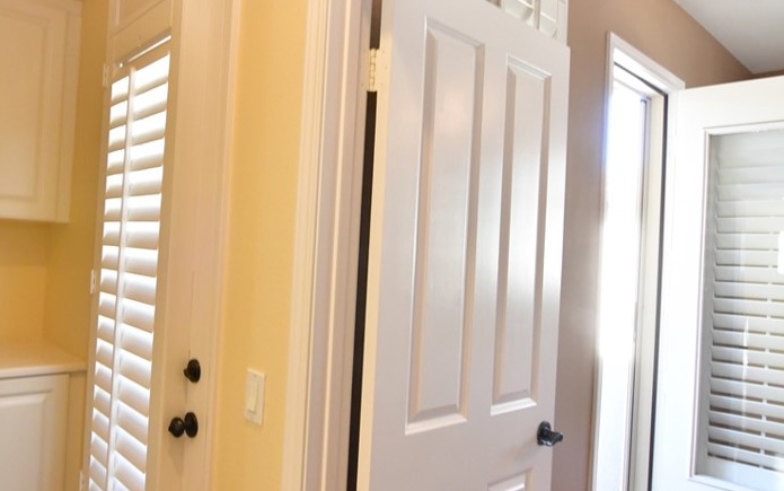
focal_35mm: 24
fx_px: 513
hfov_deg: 73.6
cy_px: 251
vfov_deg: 51.1
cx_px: 299
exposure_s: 1/15
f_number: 13
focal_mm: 11
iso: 2000
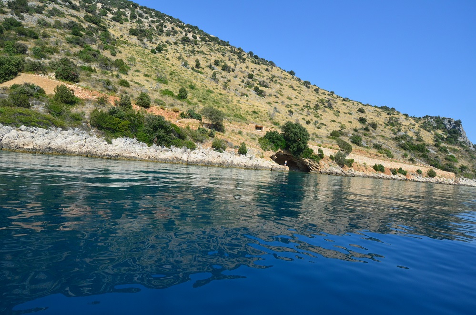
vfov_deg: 59.2
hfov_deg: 81.3
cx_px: 238
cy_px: 158
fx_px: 277
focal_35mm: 21
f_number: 5.6
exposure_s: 1/2500
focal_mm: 14
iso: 400
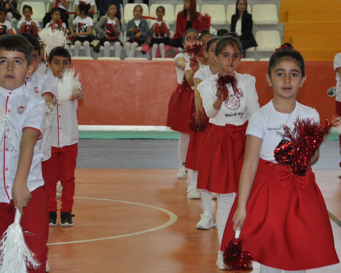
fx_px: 1514
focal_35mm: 150
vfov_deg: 10.3
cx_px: 168
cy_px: 168
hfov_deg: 12.9
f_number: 5.3
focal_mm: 62
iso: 800
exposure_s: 1/60
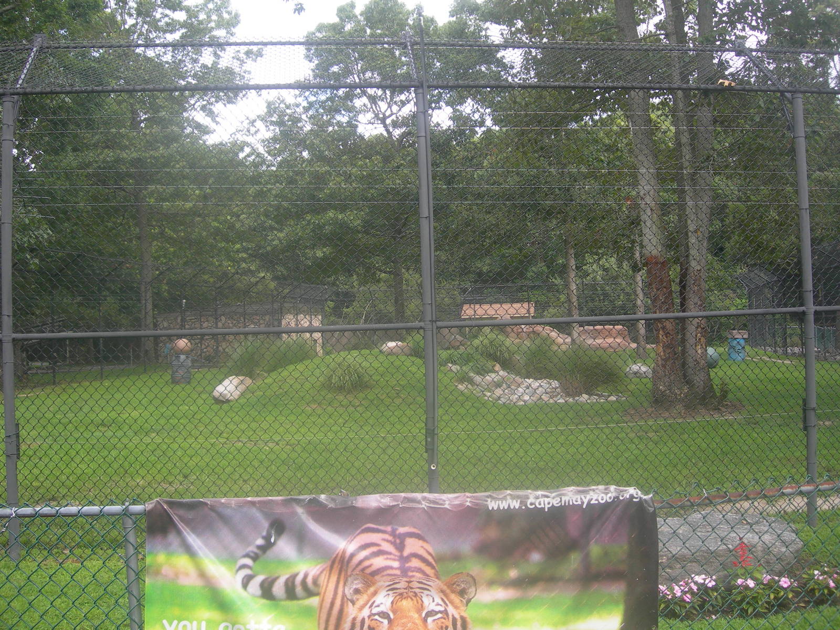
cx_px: 420
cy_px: 315
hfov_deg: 49.0
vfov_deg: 37.7
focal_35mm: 38
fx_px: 922
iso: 50
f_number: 2.8
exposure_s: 1/273
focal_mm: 7.8
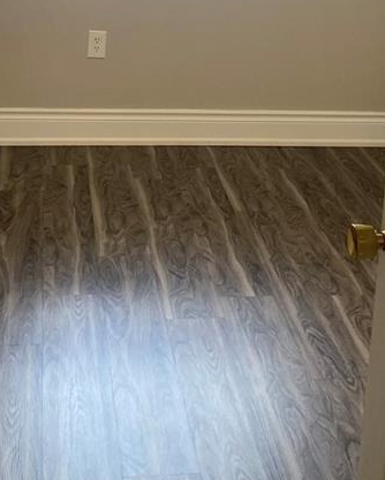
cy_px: 97
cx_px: 207
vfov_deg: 25.6
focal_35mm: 73
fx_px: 1039
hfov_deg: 21.0
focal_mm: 4.25
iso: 64
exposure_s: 1/120
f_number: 1.8
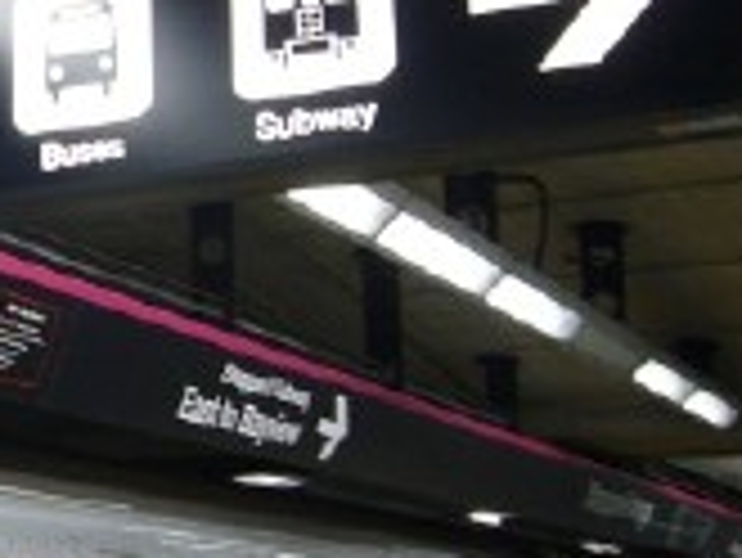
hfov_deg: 20.9
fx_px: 1823
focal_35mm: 85
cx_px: -225
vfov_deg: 17.3
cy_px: 187
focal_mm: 4.6
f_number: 2.8
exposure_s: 1/15
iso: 100
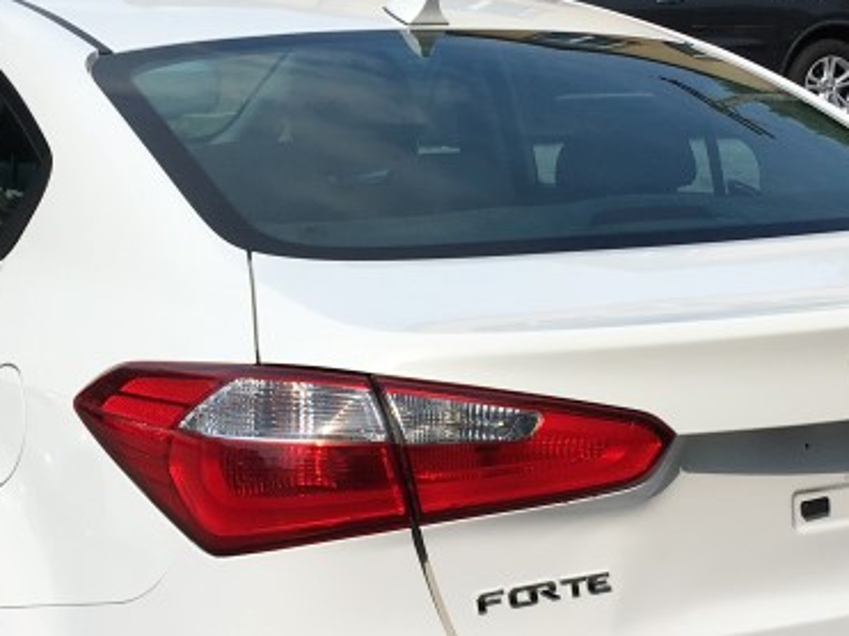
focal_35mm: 80
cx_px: 387
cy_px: 426
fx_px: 1961
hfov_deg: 24.4
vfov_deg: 18.4
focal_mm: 4.15
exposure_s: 1/2653
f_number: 2.2
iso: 25
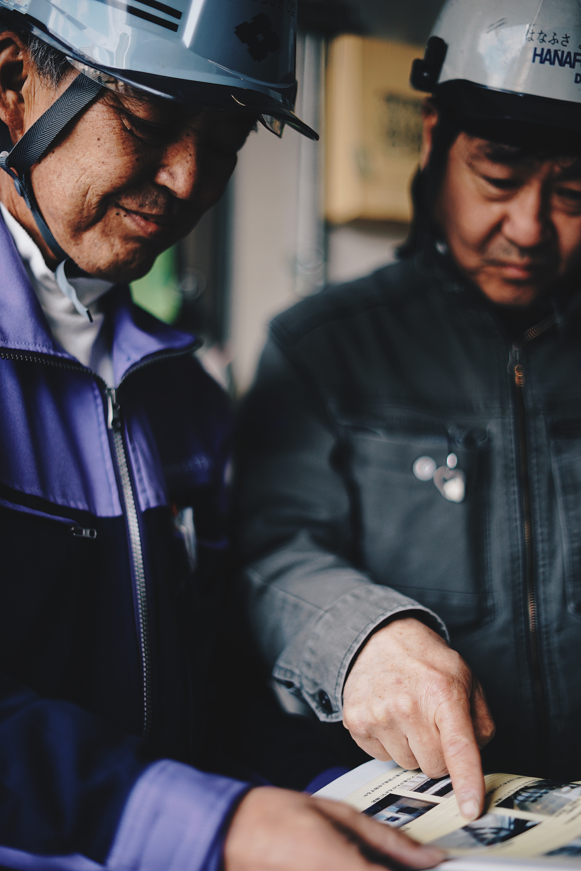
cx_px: 290
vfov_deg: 39.6
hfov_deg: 27.0
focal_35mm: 50
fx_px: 1210
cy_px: 436
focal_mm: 50
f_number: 1.4
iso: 100
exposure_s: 1/320
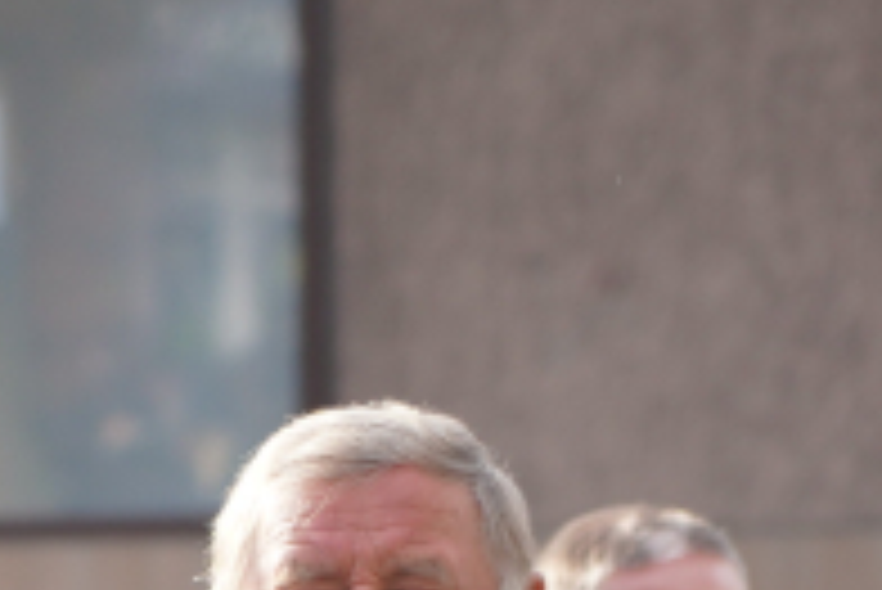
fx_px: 17089
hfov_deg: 2.9
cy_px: 1628
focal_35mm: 697
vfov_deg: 2.0
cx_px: -1350
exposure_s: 1/160
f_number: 4
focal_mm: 105
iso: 125
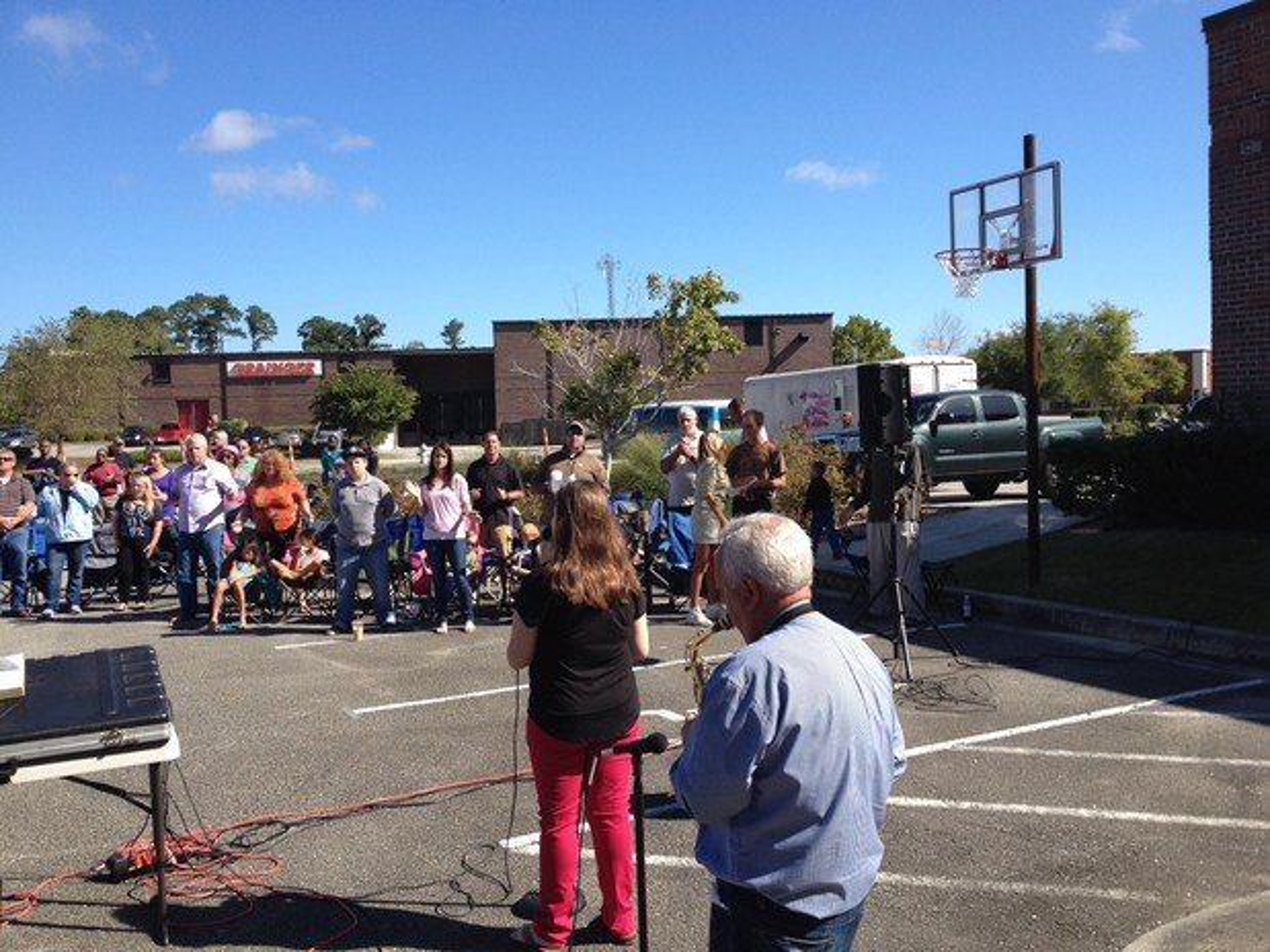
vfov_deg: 40.7
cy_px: 476
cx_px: 635
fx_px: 1284
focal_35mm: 35
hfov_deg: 52.6
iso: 50
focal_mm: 4.28
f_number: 2.4
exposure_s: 1/1227
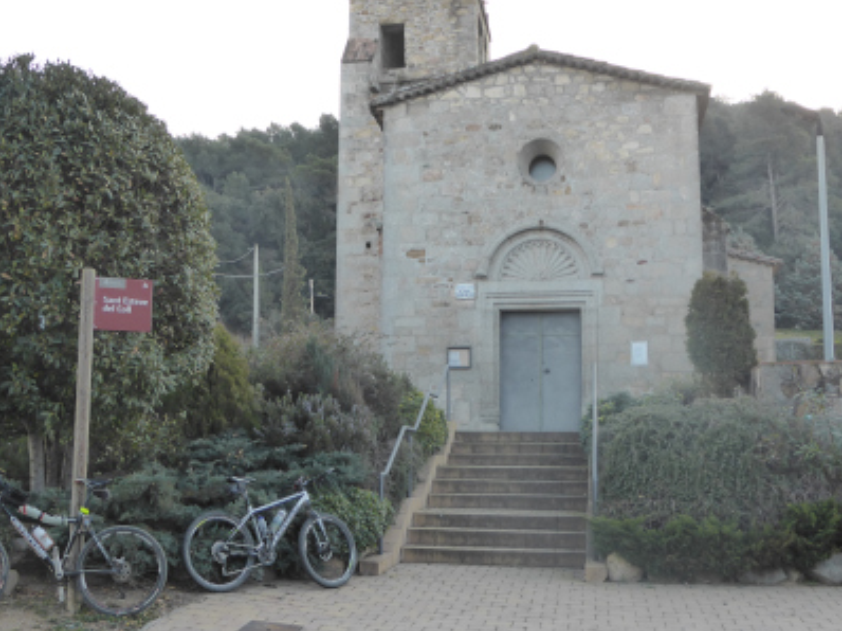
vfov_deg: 32.8
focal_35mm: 44
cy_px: 325
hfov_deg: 42.9
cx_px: 389
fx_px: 1070
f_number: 3.7
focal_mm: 6.1
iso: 200
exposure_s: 1/160
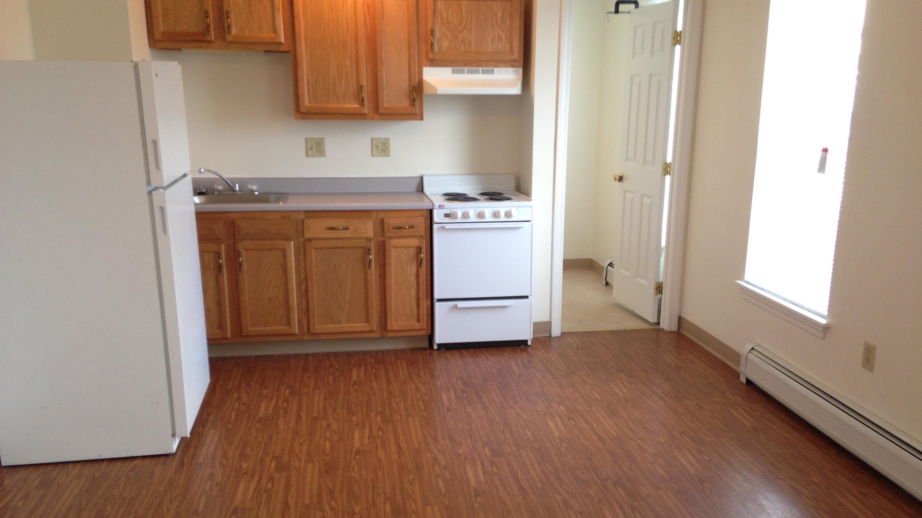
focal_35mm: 36
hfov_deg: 55.3
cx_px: 461
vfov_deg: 32.7
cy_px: 309
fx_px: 880
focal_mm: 4.12
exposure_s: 1/20
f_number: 2.4
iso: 80
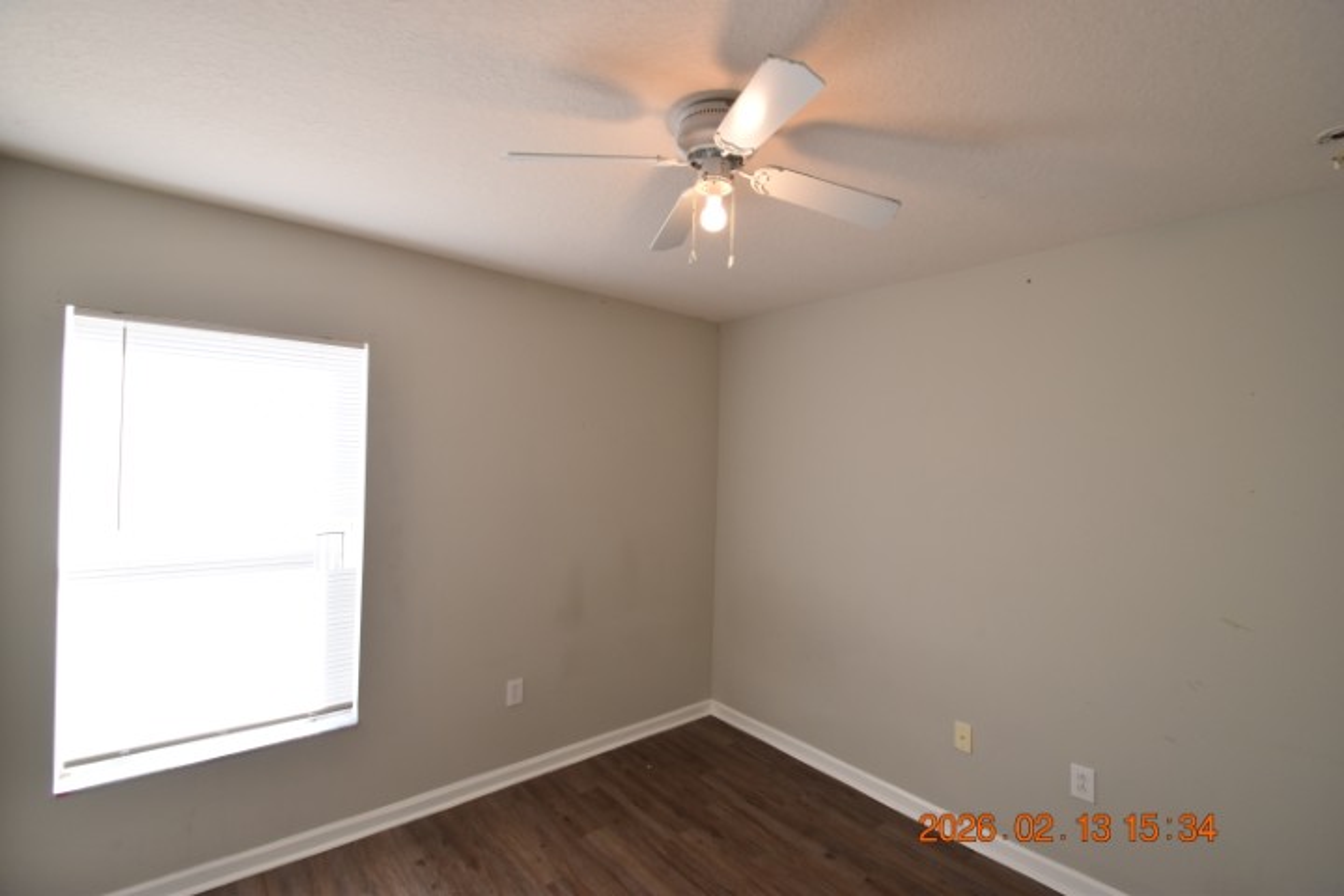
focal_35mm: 15
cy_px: 448
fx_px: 560
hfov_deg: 100.4
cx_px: 672
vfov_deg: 77.3
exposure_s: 1/180
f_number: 6.7
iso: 400
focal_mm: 10
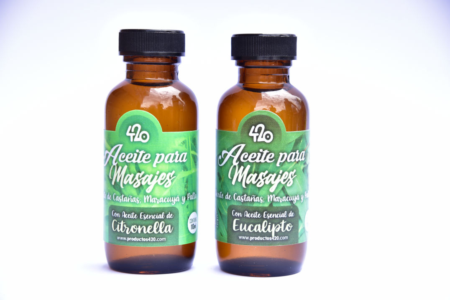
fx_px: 1250
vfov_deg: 13.7
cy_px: 150
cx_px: 225
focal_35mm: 100
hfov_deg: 20.4
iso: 200
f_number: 6.3
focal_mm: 100
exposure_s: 1/100
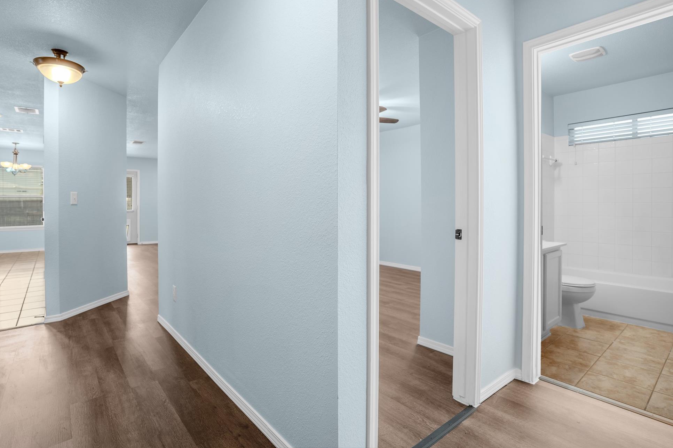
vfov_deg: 67.3
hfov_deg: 90.0
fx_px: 336
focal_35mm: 18
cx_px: 329
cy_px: 211
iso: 100
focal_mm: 17
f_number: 4
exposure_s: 1/10
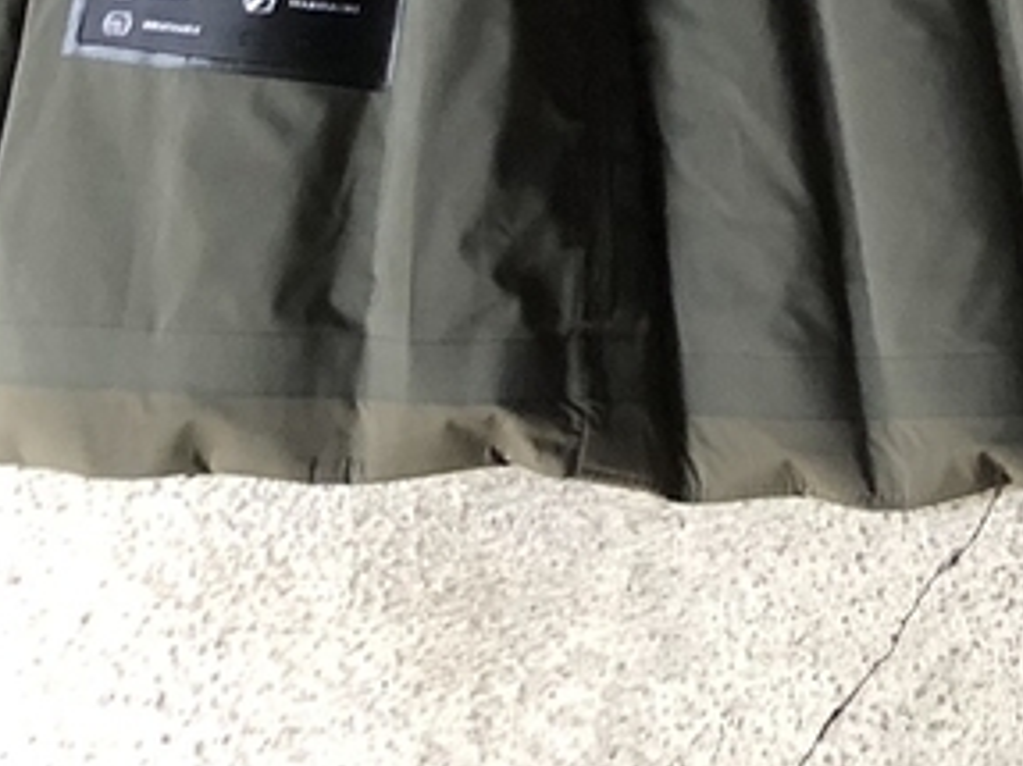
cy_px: -702
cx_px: 1237
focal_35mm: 117
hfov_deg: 16.1
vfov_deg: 11.5
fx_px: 3456
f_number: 1.8
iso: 100
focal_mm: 4
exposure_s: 1/9
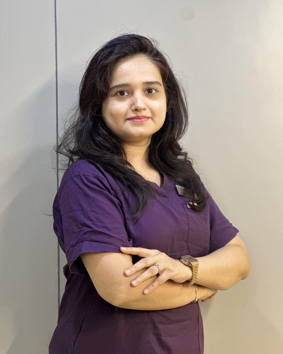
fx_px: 848
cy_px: 185
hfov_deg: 18.9
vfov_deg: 23.6
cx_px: 142
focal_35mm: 81
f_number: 2.8
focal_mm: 9
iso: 320
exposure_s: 1/33
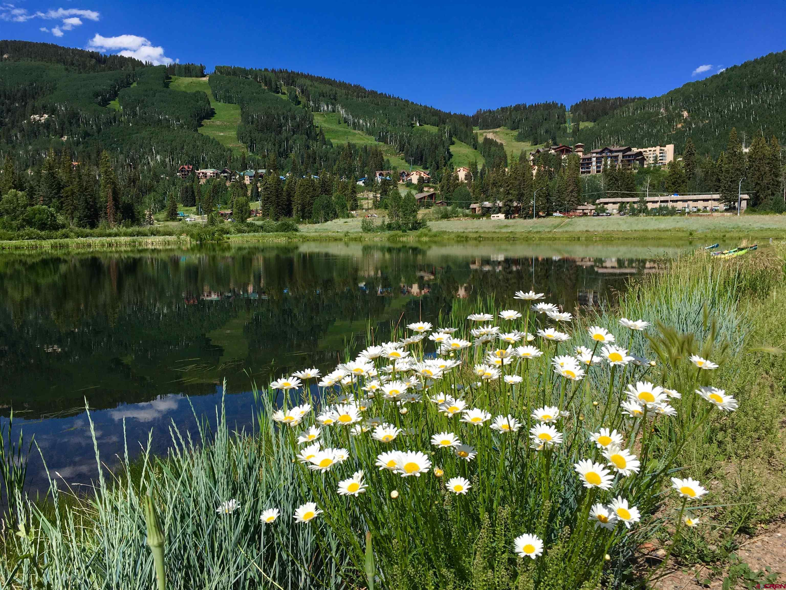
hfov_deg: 61.7
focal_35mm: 29
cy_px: 295
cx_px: 393
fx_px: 658
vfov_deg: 48.2
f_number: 2.2
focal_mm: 4.15
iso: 25
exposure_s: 1/1876
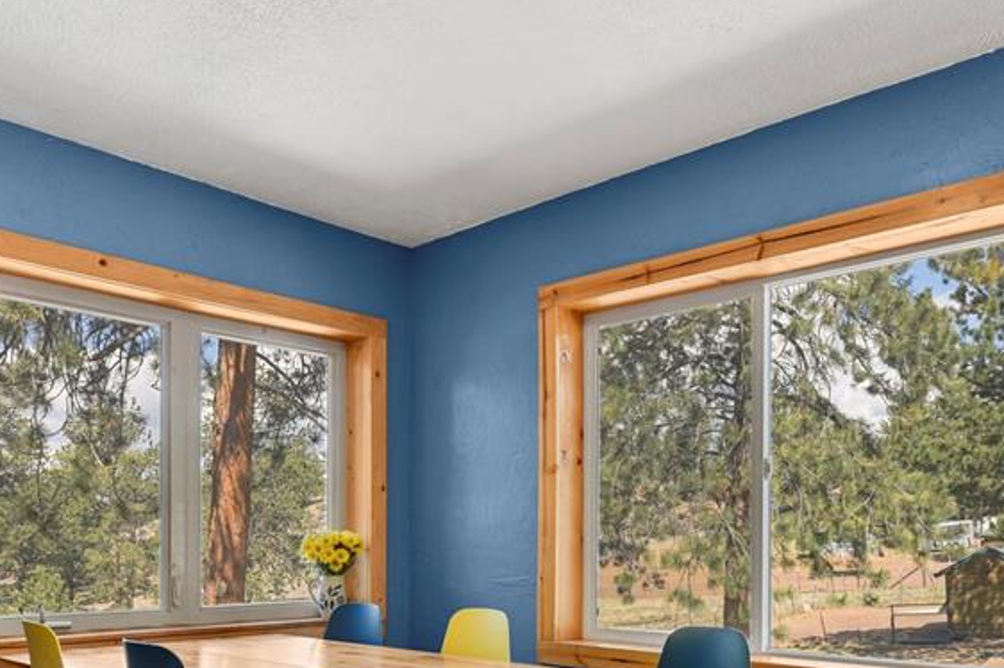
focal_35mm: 31
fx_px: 864
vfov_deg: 40.4
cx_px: 502
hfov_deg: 60.3
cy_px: 543
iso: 250
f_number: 8
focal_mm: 17
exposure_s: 1/3
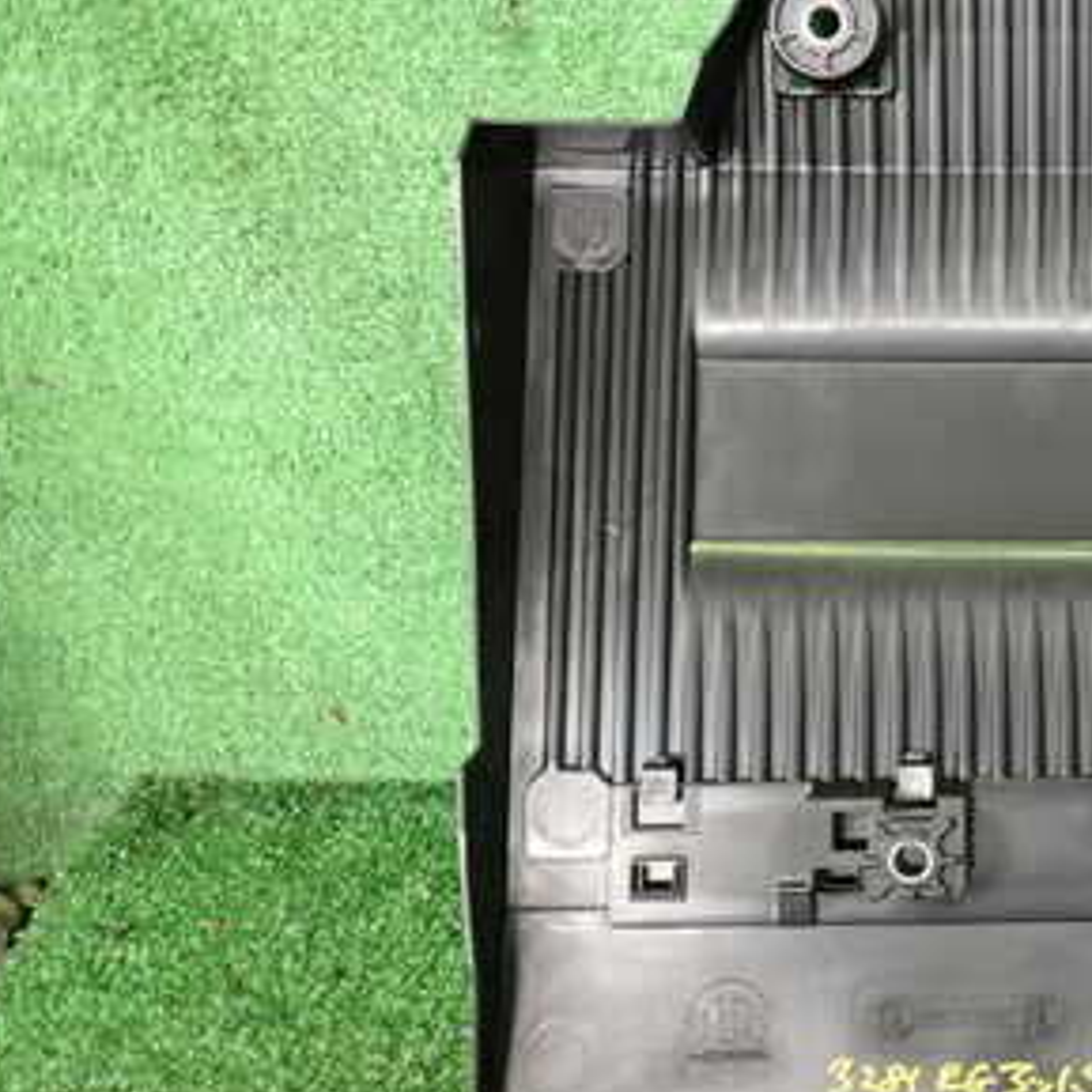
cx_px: 1081
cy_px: 423
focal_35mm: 55
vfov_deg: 31.0
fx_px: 1963
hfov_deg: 29.2
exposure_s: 1/30
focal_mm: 5.4
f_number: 2.3
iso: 320
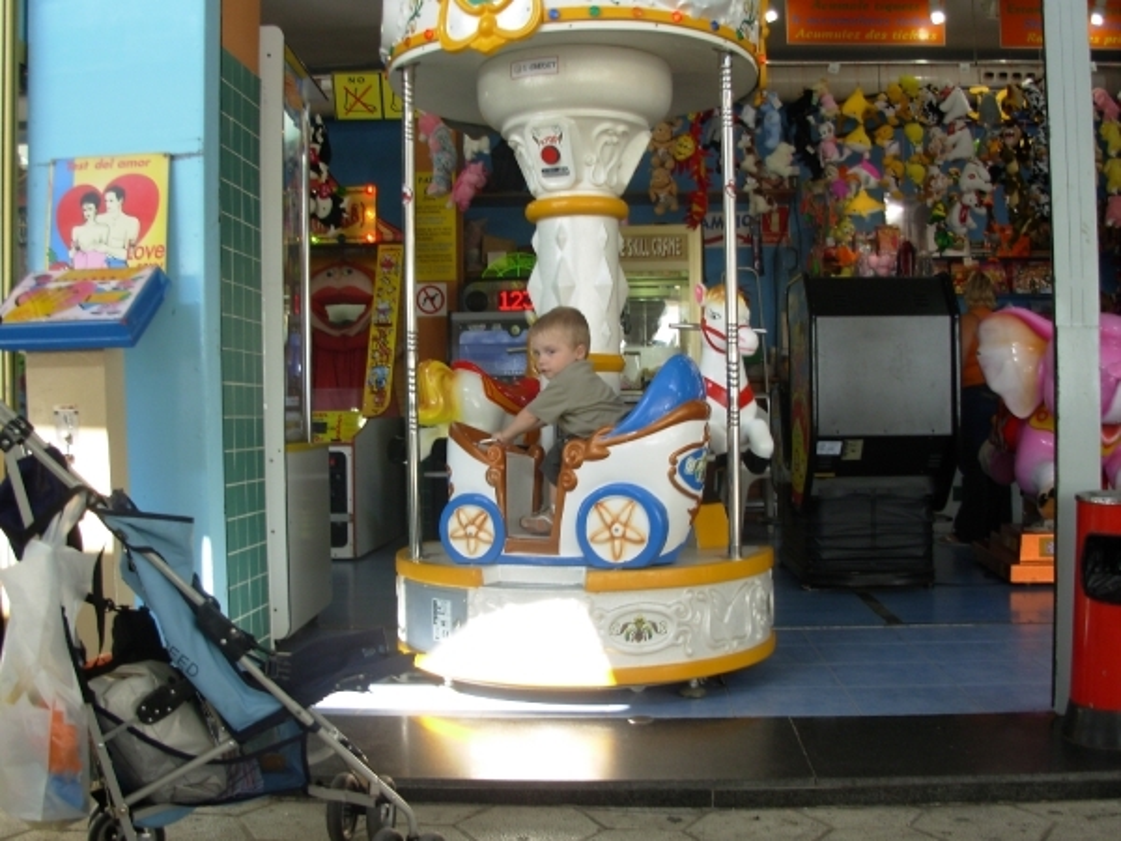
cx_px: 560
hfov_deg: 49.0
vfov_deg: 37.7
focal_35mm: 38
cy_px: 420
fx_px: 1231
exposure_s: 1/58.7
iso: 50
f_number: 2.9
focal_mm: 6.3
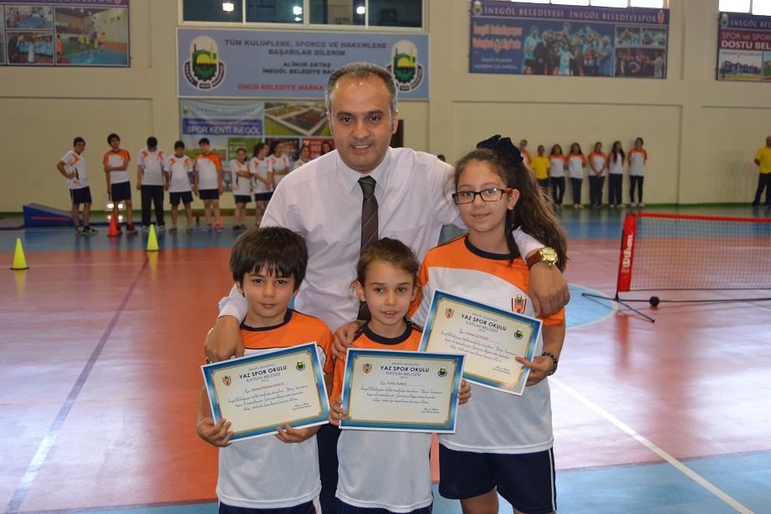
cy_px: 257
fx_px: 771
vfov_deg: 36.9
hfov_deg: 53.1
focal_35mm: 36
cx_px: 386
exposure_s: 1/60
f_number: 3.8
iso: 450
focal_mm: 24
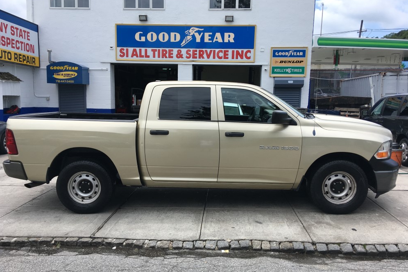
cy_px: 145
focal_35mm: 31
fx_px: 351
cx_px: 200
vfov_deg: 42.3
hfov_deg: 60.3
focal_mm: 4.15
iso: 25
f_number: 2.2
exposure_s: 1/1115
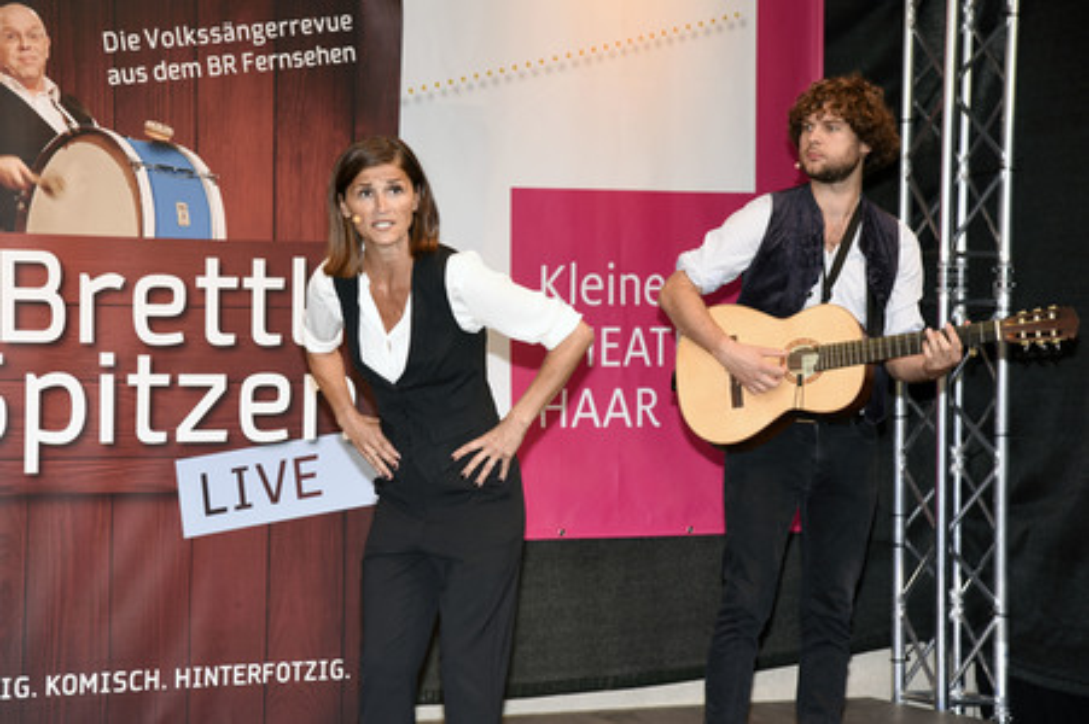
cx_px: 544
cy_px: 362
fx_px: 3174
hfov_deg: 19.5
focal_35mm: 105
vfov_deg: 13.0
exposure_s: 1/125
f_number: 6.3
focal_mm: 105
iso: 640
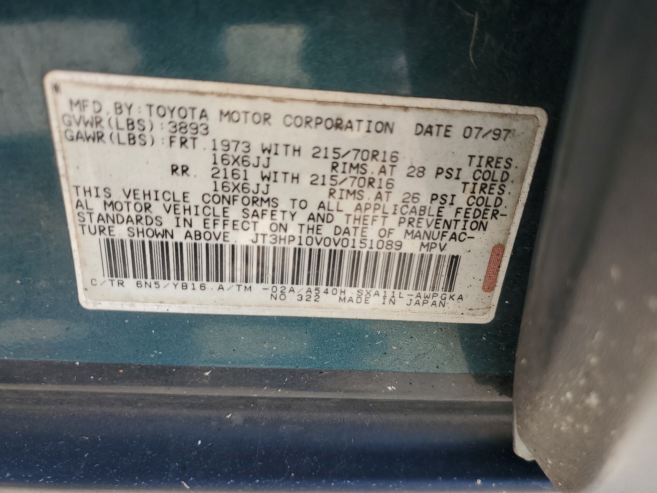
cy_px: 246
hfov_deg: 67.3
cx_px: 328
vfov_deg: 53.1
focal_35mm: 26
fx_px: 493
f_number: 1.5
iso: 50
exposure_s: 1/233
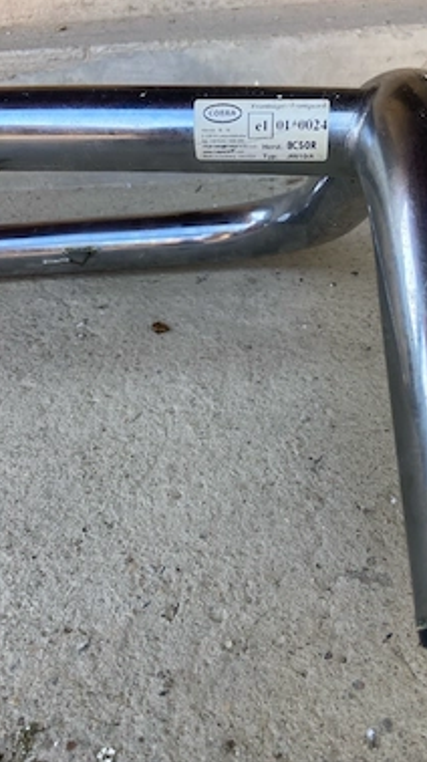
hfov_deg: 38.8
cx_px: 242
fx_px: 605
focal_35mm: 30
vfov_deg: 64.3
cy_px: 363
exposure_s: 1/122
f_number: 1.8
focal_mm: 4.25
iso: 40
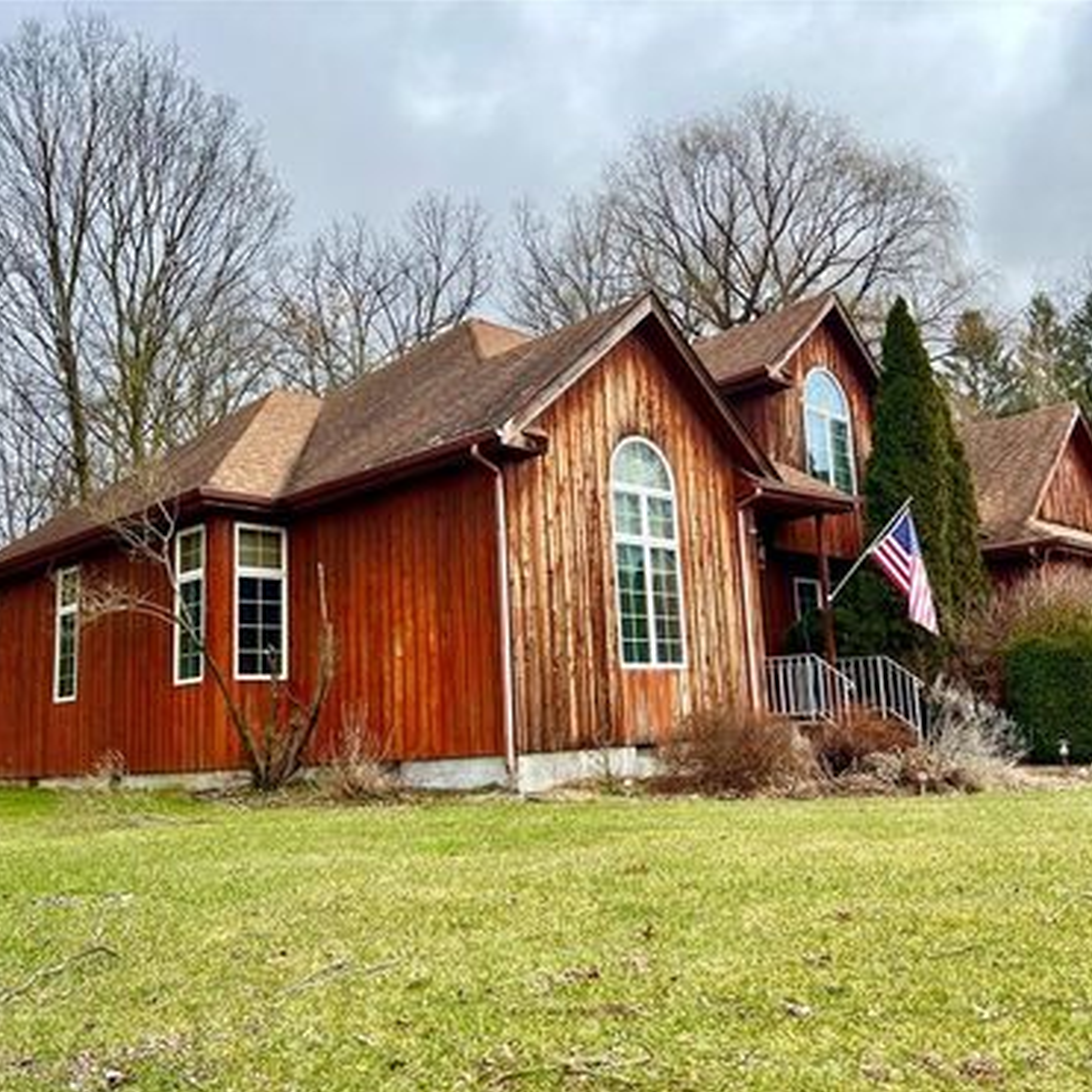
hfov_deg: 52.5
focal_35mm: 31
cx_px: 583
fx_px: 1106
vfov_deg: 52.5
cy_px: 549
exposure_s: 1/1449
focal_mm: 5.7
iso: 50
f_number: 1.5
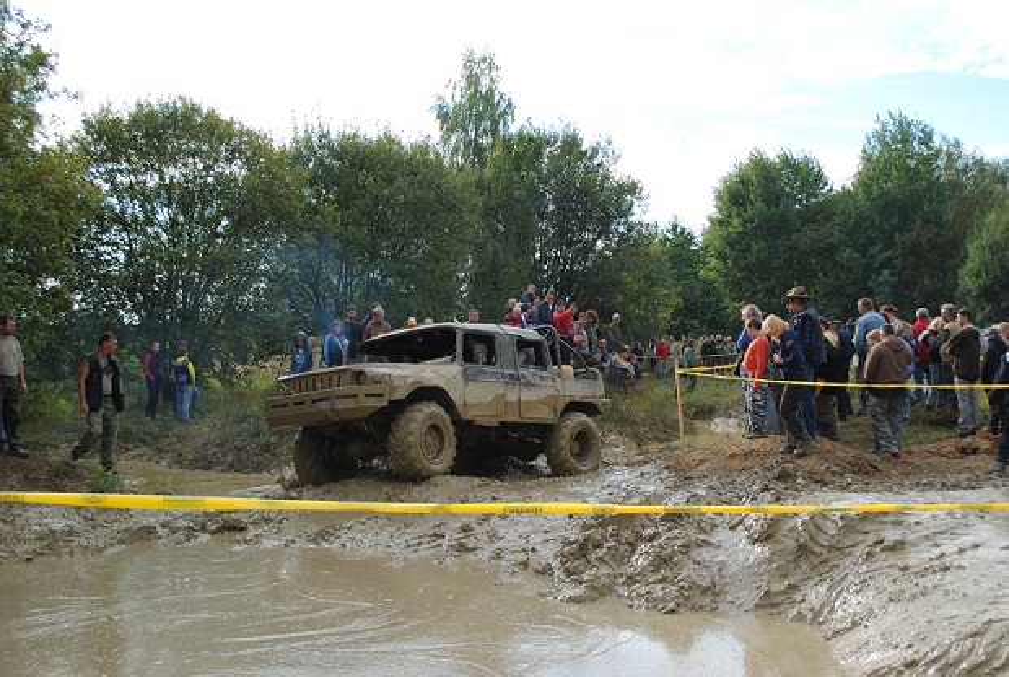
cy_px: 338
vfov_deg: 34.4
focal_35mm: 39
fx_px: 1095
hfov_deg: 49.5
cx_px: 504
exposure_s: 1/200
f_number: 6.3
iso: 100
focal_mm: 26
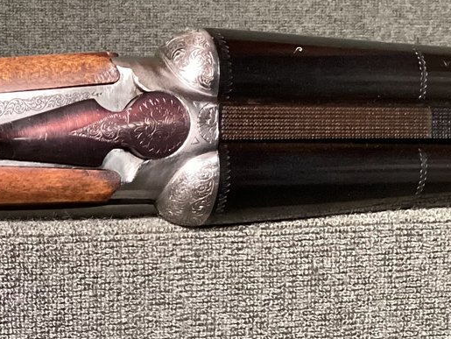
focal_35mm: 91
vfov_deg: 15.8
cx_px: -6
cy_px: 373
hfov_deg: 20.8
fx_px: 1186
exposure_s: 1/40
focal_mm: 3.3
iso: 320
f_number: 2.4
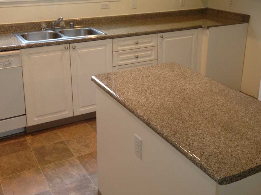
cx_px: 128
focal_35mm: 45
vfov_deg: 31.9
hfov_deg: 42.1
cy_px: 65
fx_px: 339
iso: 100
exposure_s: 1/20
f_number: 2.4
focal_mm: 4.13
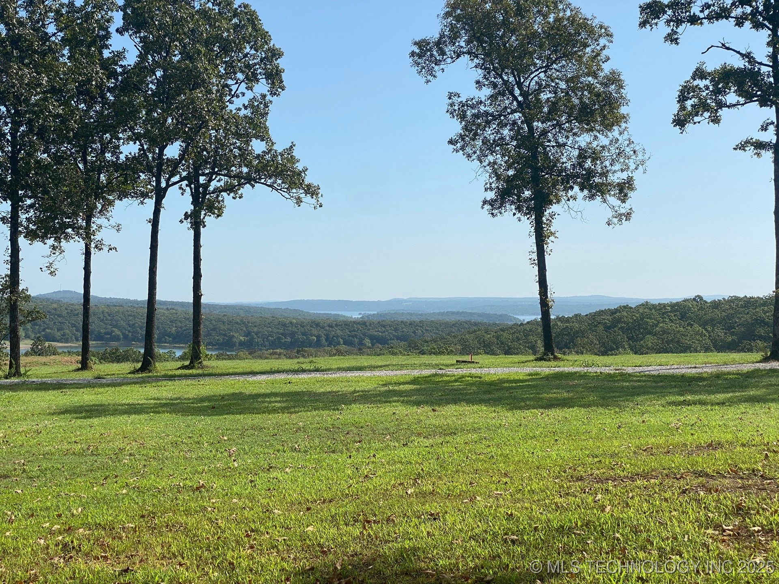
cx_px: 390
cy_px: 292
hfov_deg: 36.8
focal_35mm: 52
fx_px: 1170
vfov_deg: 28.0
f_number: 2
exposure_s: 1/2179
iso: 20
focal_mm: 6
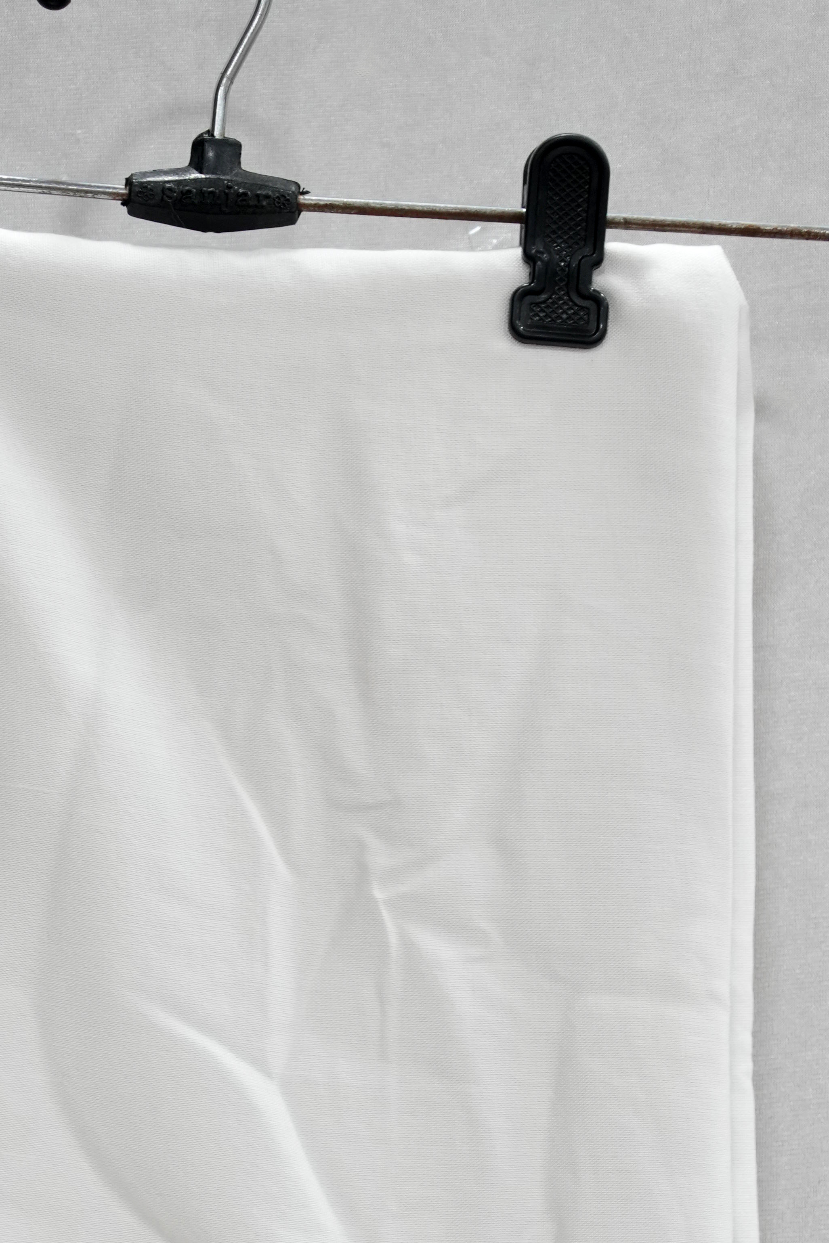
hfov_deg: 5.7
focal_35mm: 239
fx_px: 8254
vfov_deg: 8.6
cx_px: 288
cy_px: 1270
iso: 1000
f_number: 5.6
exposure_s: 1/60
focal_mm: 105
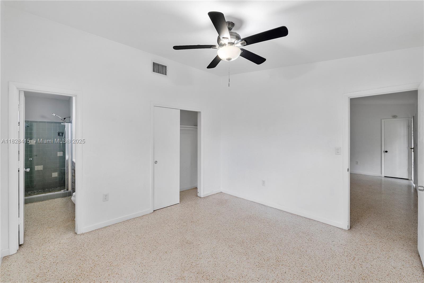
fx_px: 177
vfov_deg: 77.3
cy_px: 142
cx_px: 212
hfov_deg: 100.4
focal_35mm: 15
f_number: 11
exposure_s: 1/6
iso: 160
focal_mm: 10
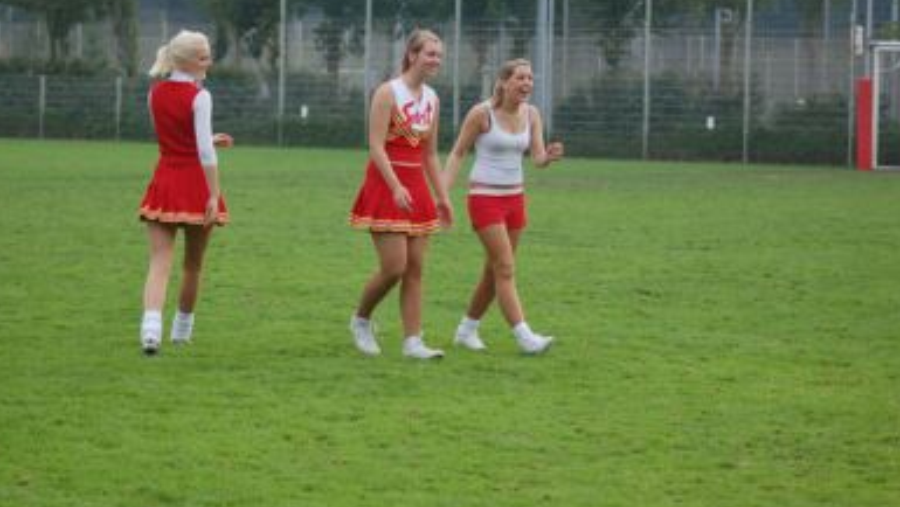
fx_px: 3080
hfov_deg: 16.6
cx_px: 427
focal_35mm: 129
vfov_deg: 9.4
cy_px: 185
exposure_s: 1/800
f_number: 4
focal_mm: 70
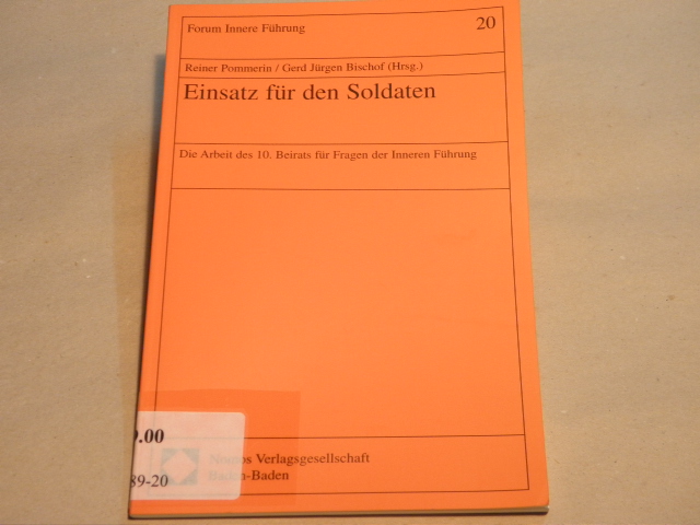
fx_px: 1193
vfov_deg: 24.8
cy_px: 262
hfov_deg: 32.7
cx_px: 350
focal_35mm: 59
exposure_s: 1/8
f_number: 4.1
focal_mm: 10.6
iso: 200
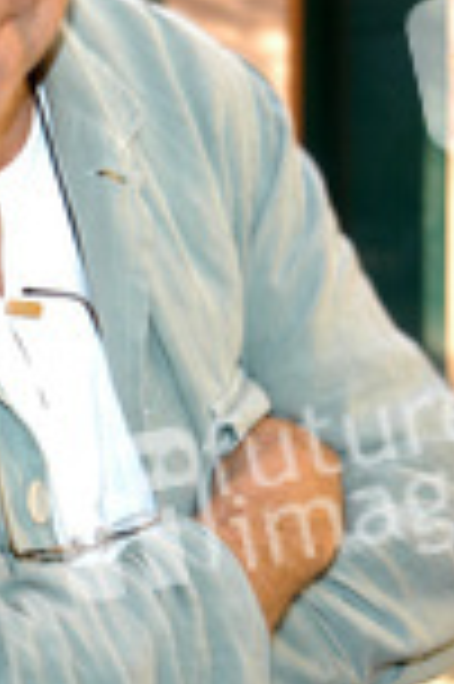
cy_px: 270
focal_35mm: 198
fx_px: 3754
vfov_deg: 10.4
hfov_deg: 6.9
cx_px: -130
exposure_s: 1/80
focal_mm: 50
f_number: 4.8
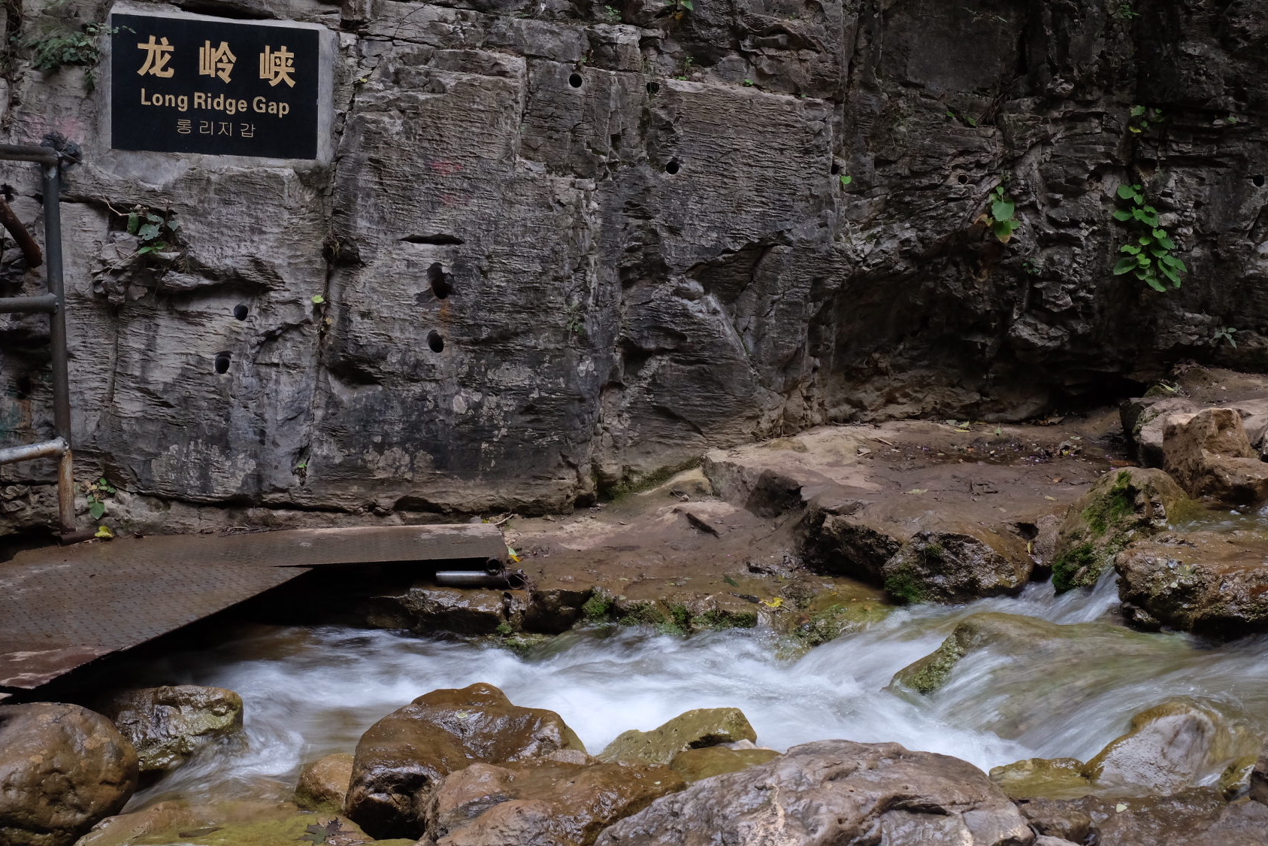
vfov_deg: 33.4
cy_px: 408
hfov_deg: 48.5
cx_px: 628
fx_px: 1409
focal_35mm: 40
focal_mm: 25.4
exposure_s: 1/15
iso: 1600
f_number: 13
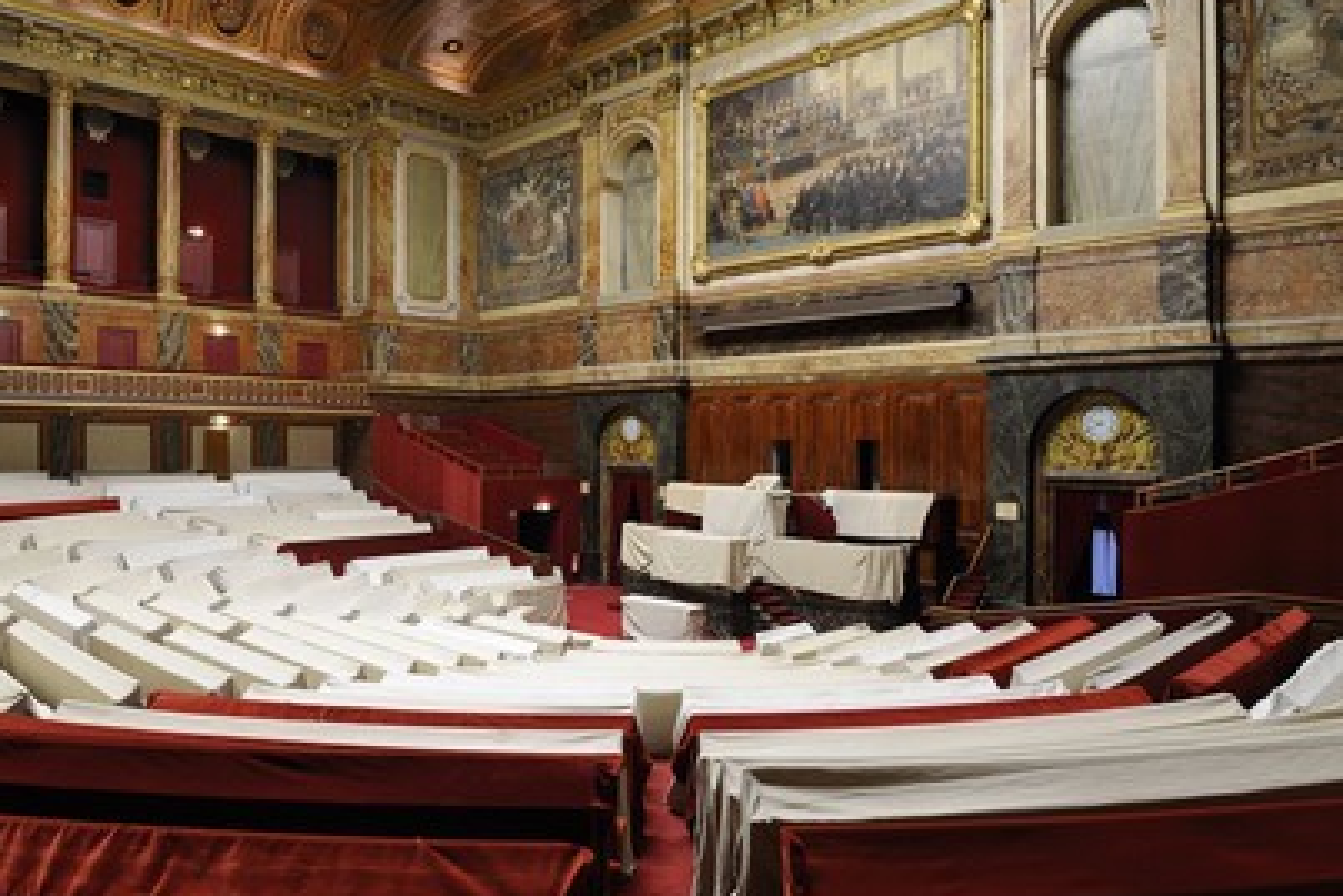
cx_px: 686
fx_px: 933
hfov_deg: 71.5
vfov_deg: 51.3
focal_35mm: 25
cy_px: 456
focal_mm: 24
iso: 200
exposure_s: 1/1.67
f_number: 7.1
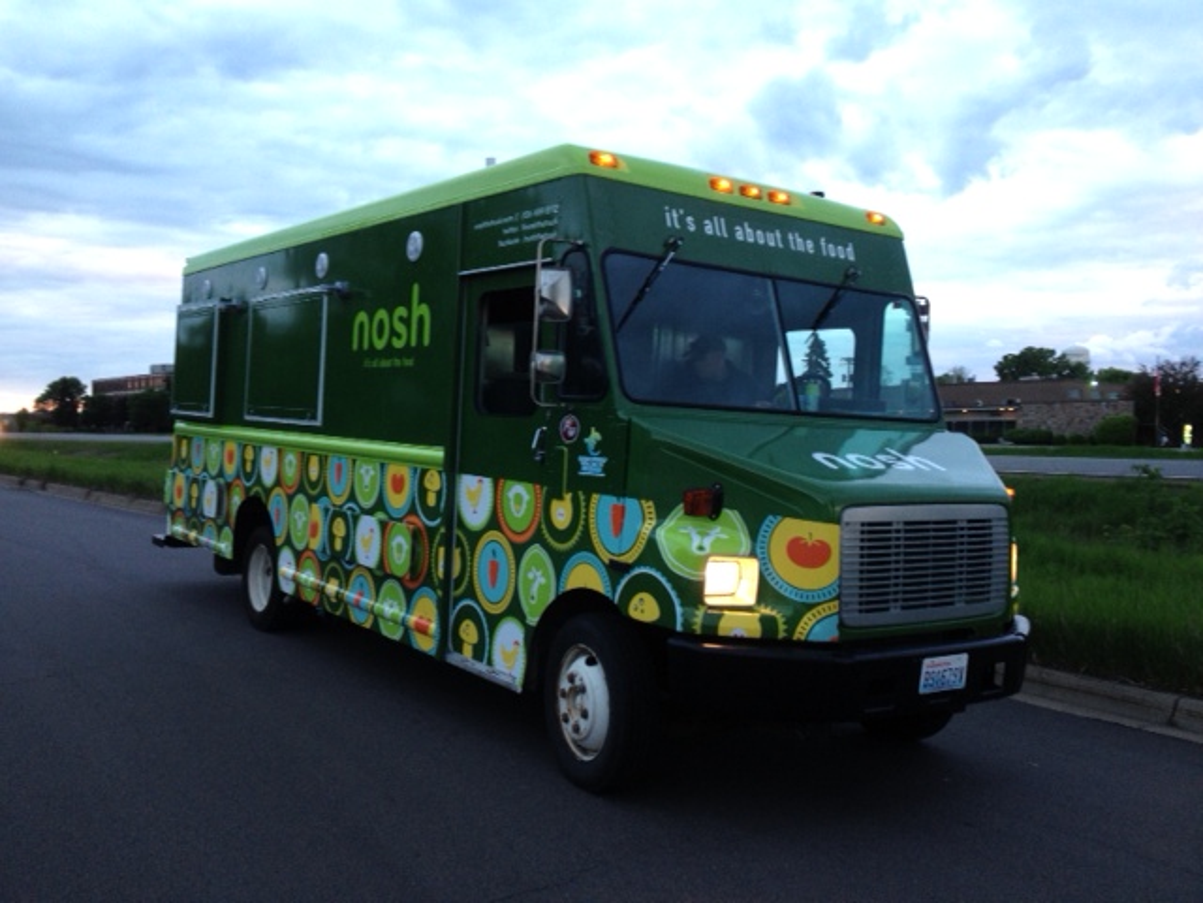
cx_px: 602
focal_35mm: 35
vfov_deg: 40.7
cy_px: 452
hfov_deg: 52.6
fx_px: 1216
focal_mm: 4.28
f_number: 2.4
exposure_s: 1/20
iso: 64
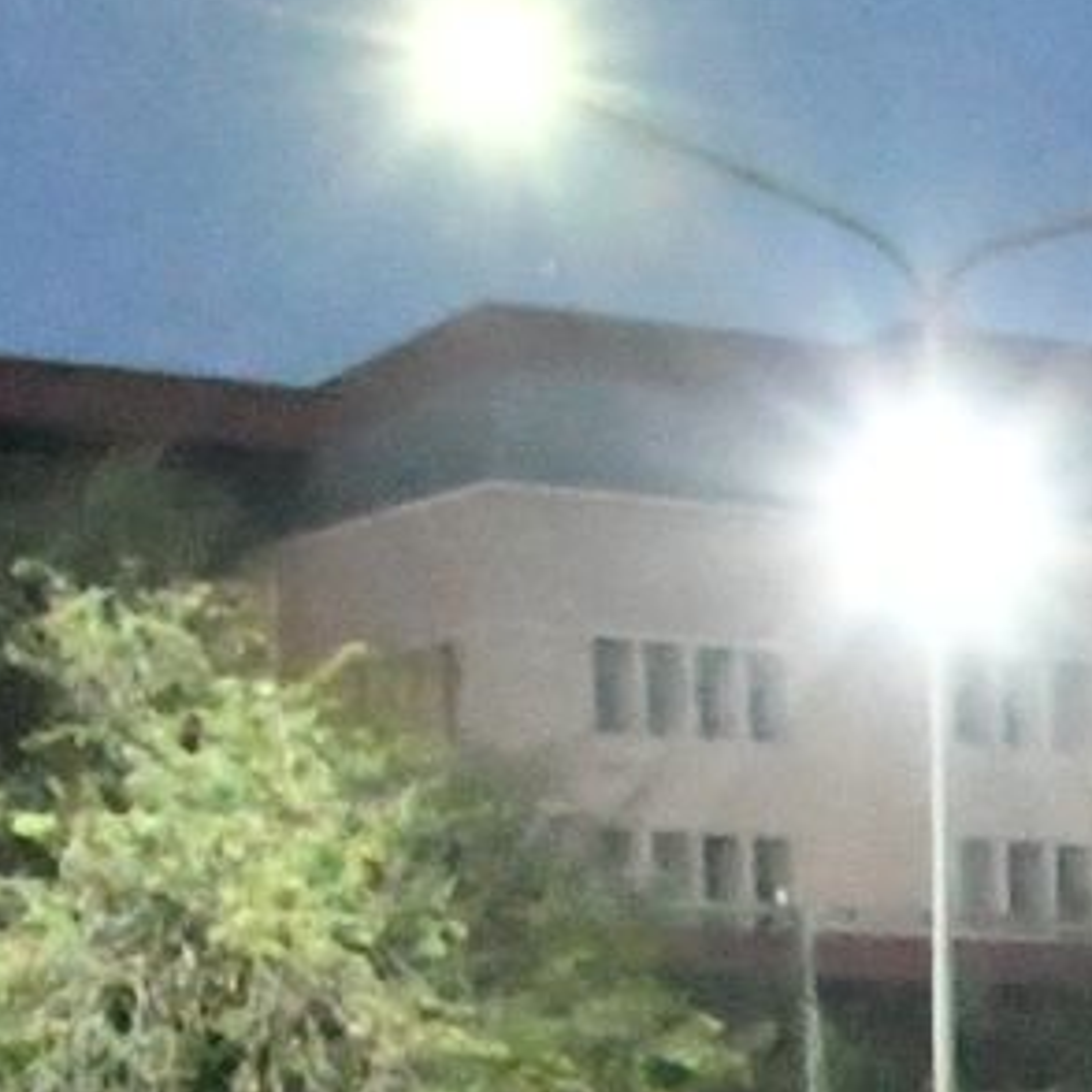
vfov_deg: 8.3
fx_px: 6960
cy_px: 2531
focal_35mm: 195
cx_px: 2607
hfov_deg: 8.3
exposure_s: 1/125
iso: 16000
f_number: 6.3
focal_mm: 18
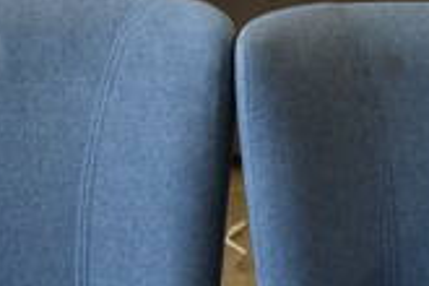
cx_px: 252
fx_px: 1192
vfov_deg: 12.5
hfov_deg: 20.4
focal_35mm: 100
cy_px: 507
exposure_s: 1/125
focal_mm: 18
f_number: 3.5
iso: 1800
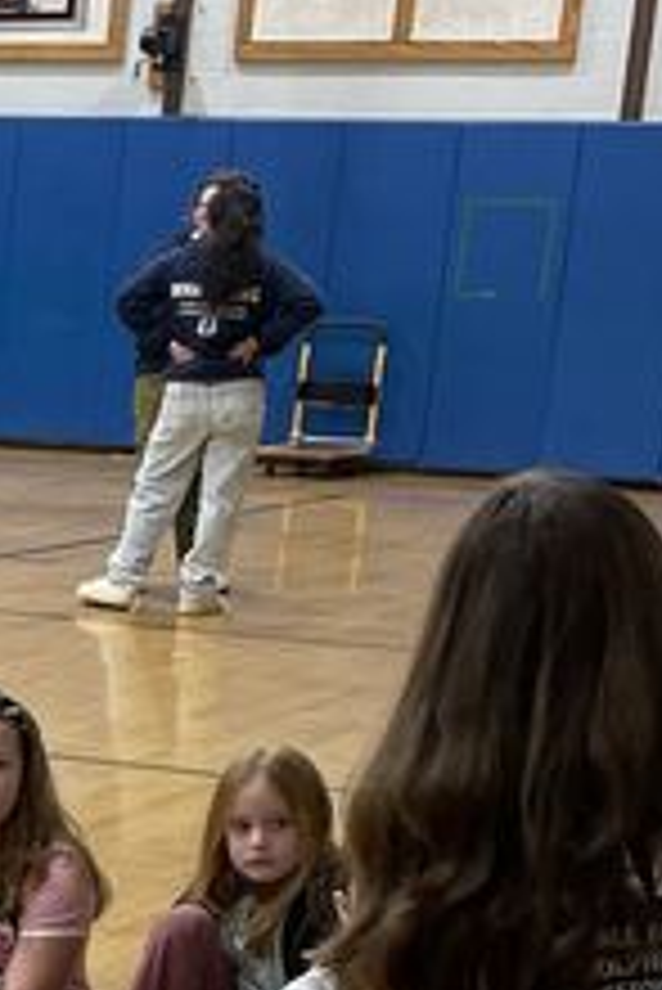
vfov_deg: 15.9
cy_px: 1022
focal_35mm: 126
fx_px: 3470
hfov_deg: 9.7
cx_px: -910
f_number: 1.6
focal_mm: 4.2
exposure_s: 1/60
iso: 64
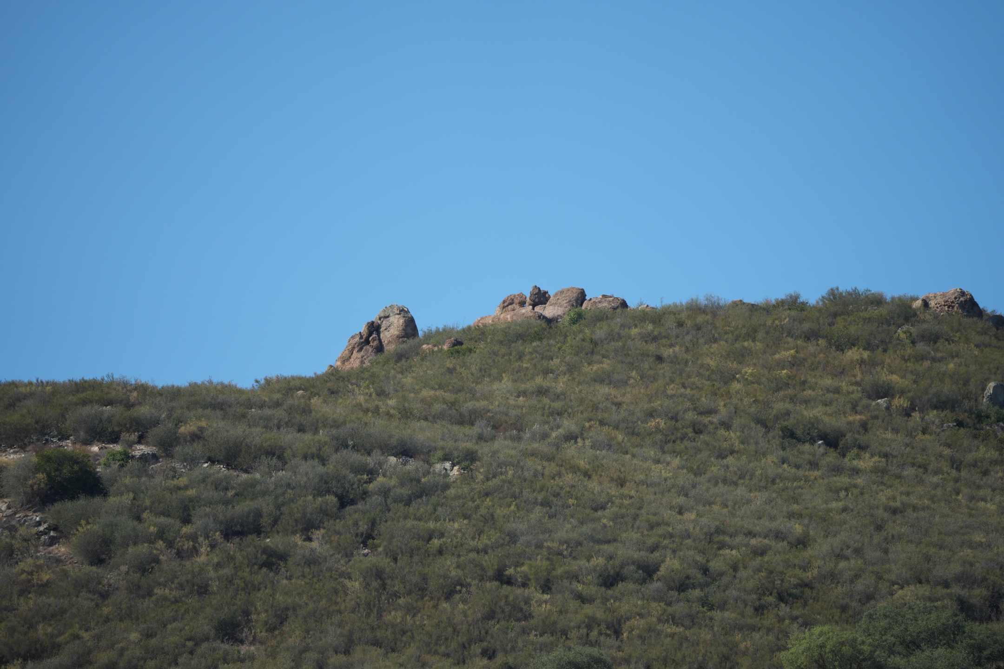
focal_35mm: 400
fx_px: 11155
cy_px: 334
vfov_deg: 3.4
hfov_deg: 5.2
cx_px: 502
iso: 250
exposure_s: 1/1000
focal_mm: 400
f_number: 6.3
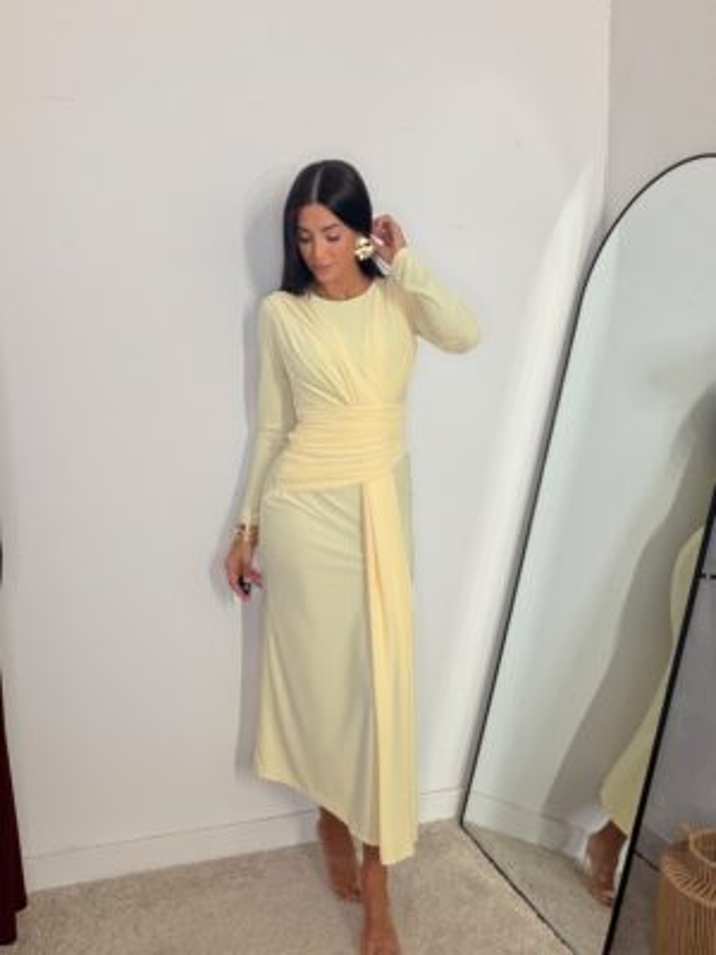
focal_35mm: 30
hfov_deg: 46.8
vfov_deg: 60.0
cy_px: 478
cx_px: 358
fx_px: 827
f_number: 1.9
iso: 64
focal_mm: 2.71
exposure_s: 1/84
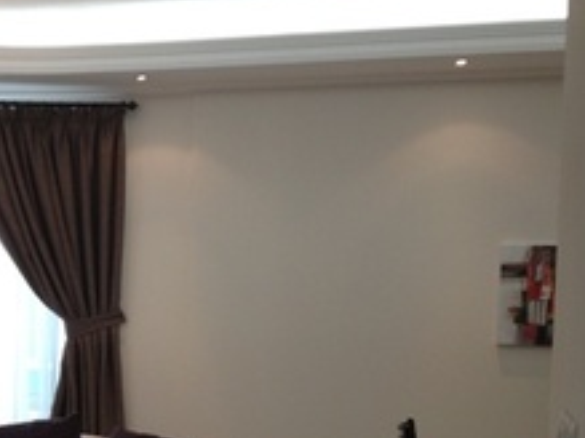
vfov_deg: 20.0
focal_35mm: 73
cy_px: 338
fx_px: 1233
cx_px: 71
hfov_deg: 25.9
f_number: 2.4
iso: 64
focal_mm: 4.28
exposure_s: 1/24
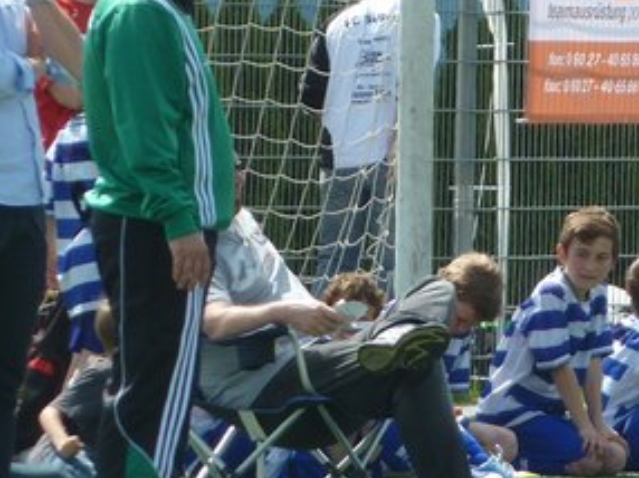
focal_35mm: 735
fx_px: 13556
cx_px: 543
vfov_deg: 2.0
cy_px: 153
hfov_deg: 2.7
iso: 80
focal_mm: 49.2
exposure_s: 1/250
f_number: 4.9
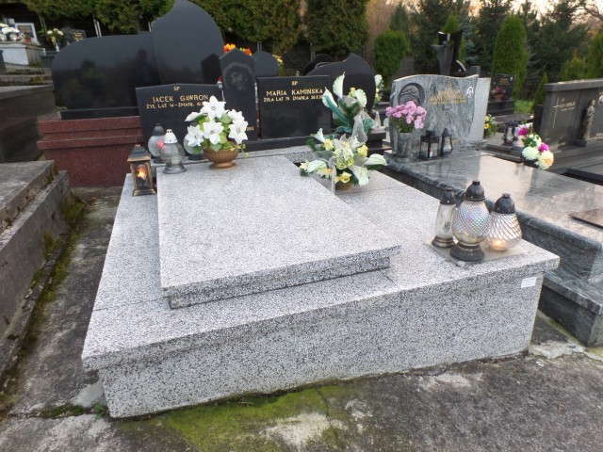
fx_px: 401
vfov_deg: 58.9
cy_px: 226
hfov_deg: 73.9
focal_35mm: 23
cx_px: 302
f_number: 2.8
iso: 200
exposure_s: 1/30
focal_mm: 4.1
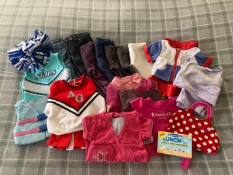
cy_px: 88
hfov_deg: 67.3
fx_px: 175
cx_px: 116
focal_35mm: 26
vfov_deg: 53.0
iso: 320
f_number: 1.8
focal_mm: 4.25
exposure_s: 1/60
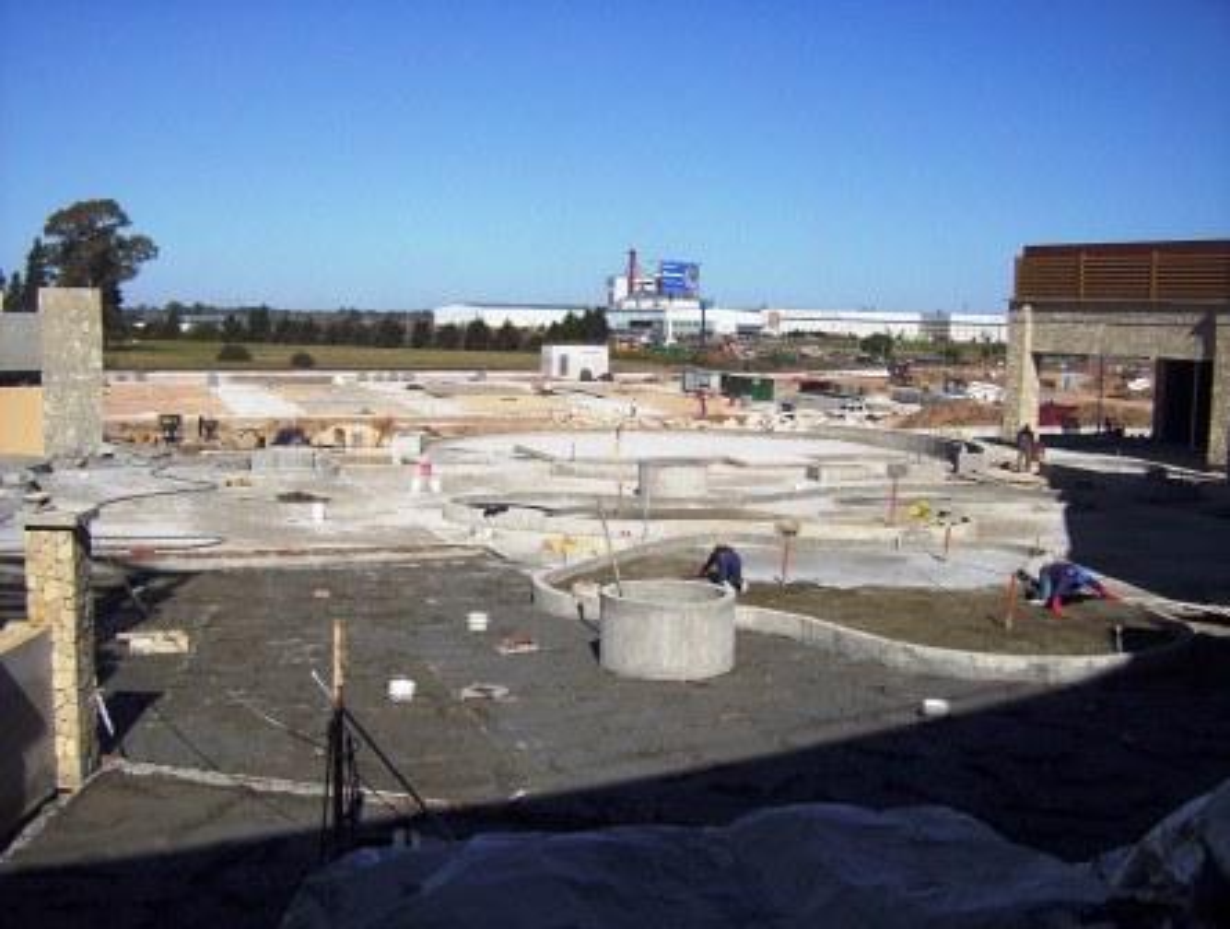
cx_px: 615
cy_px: 464
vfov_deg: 37.0
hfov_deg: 47.8
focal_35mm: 39
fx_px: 1389
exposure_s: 1/3195
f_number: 3.84
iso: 100
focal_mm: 5.26
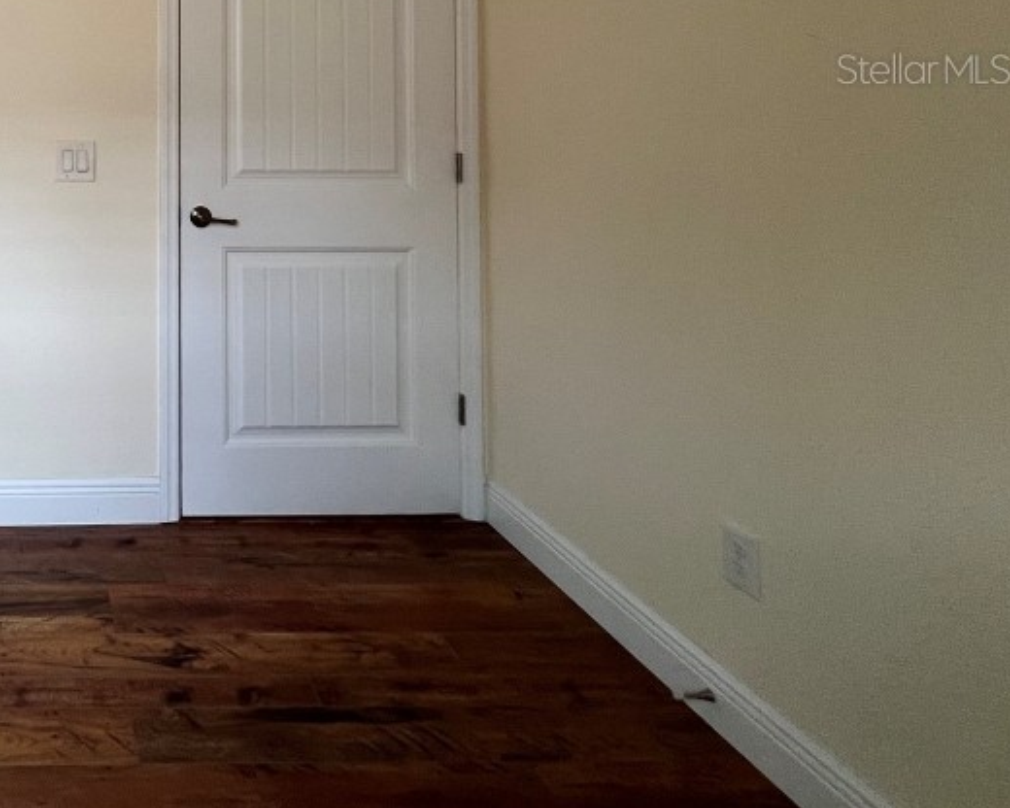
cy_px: 68
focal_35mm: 25
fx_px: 747
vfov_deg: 49.9
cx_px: 25
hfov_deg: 54.7
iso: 160
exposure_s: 1/60
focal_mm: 1.57
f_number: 1.8
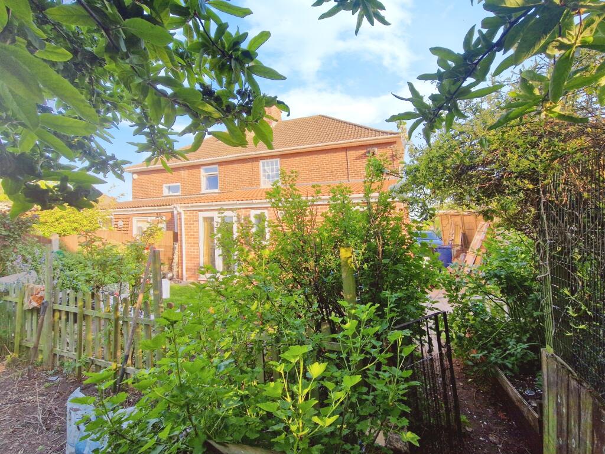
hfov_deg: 106.2
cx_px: 302
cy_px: 227
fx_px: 227
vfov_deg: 90.0
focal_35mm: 13
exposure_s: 1/384
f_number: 2.2
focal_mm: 2.2
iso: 50
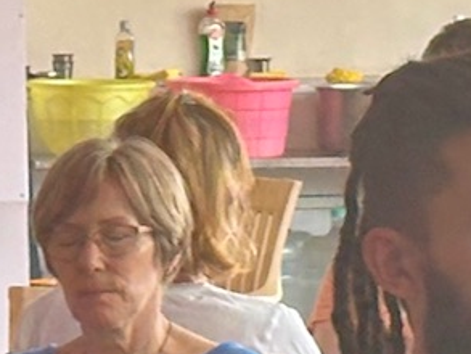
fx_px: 4560
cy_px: 533
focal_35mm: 335
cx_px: 280
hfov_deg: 5.9
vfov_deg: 4.4
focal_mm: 6.86
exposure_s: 1/50
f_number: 1.78
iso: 80
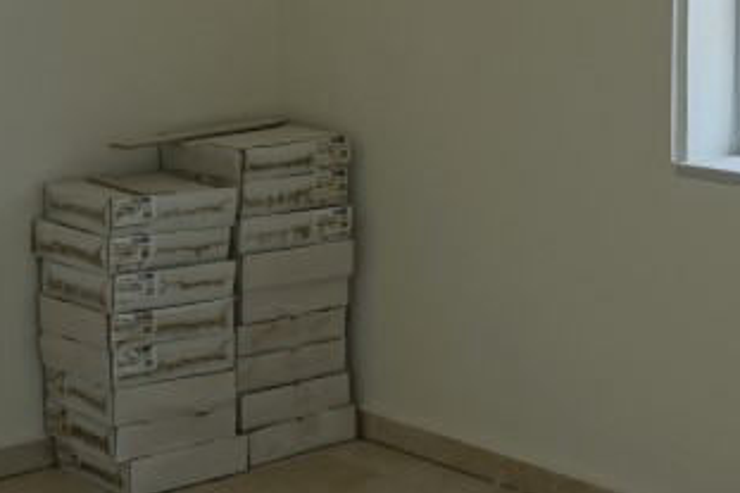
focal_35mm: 89
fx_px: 1828
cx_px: 557
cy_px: 55
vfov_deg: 15.2
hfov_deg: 22.7
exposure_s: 1/80
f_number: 5.6
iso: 100
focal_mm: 16
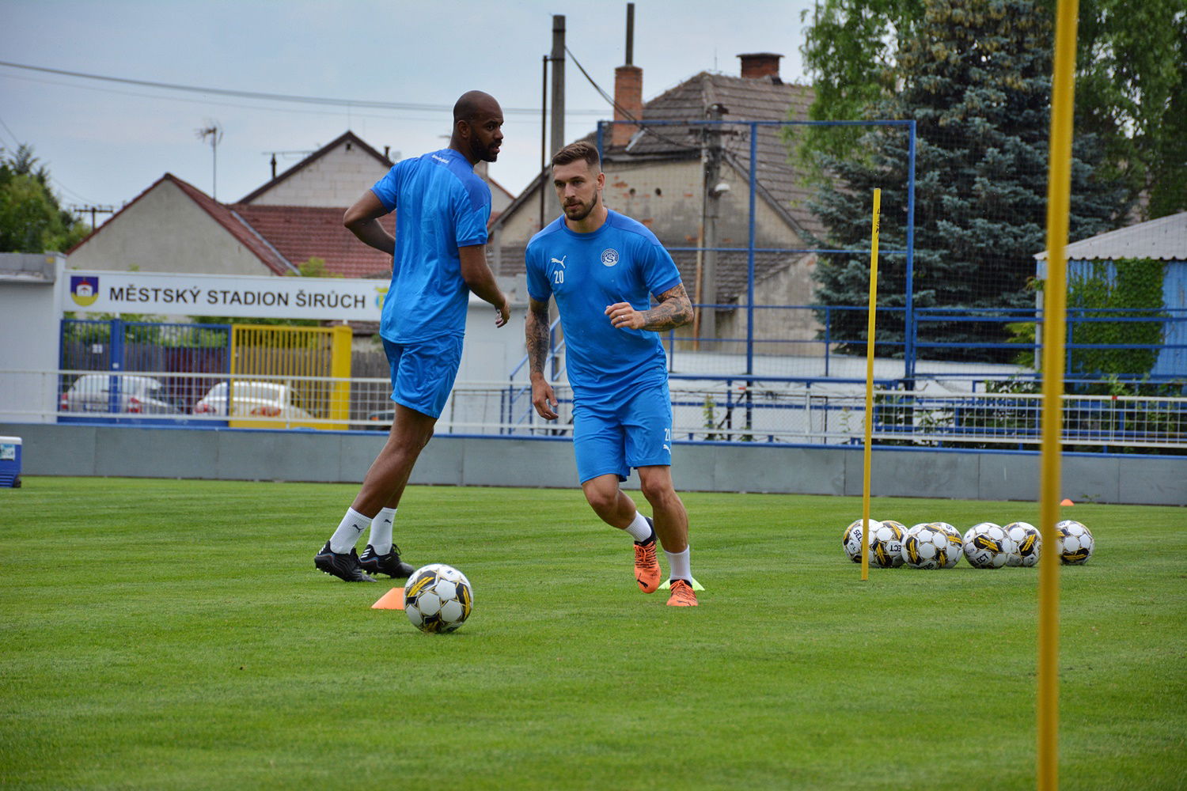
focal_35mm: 158
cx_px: 594
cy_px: 396
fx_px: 5193
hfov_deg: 13.0
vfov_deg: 8.7
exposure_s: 1/1000
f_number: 5.6
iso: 640
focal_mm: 105
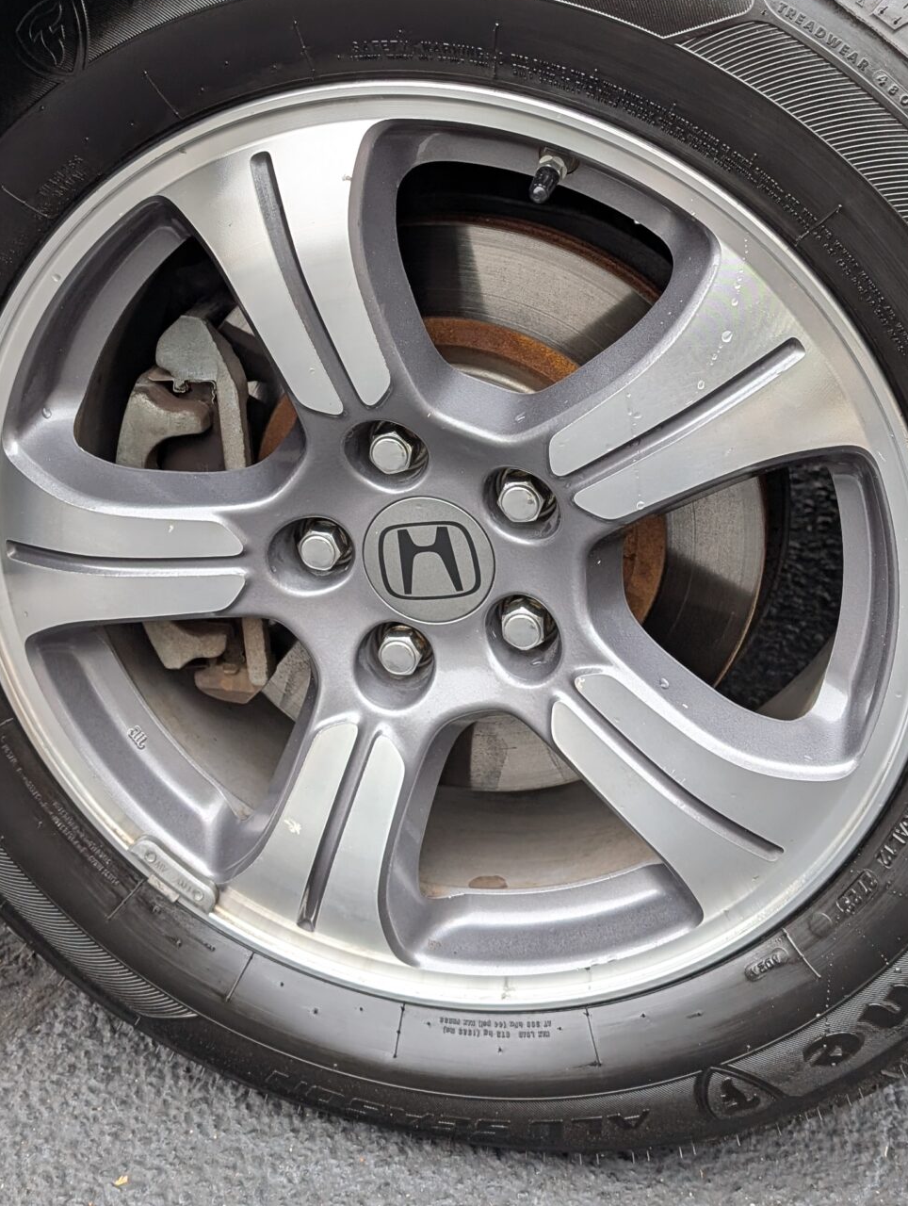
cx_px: 424
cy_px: 408
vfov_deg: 39.2
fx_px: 1674
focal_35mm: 48
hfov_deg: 30.3
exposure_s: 1/121
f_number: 1.68
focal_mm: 6.9
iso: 35
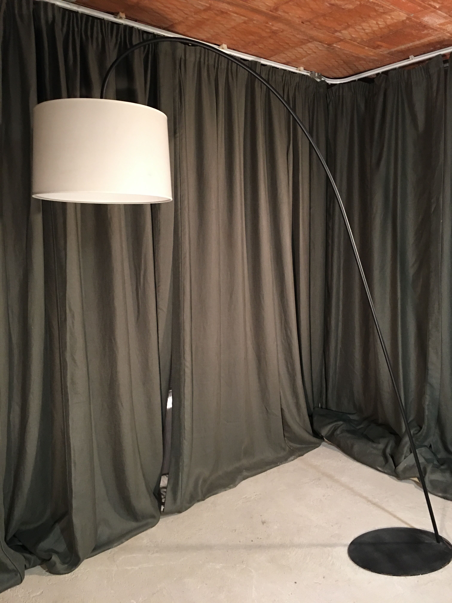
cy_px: 302
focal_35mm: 29
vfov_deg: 61.7
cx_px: 226
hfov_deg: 48.2
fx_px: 505
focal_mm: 4.15
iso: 100
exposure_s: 1/8
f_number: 2.2
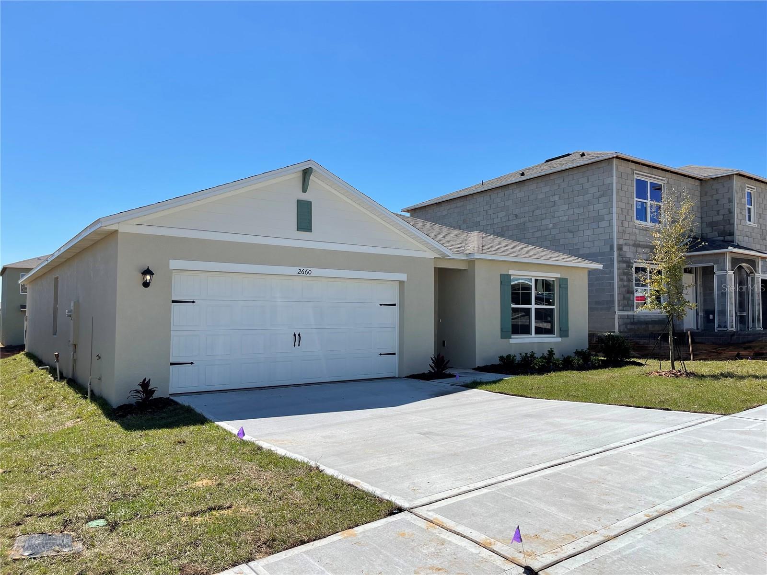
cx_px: 384
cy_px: 288
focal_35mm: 26
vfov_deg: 53.1
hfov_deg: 67.3
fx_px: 576
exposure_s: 1/5376
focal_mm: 5.1
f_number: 1.6
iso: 32
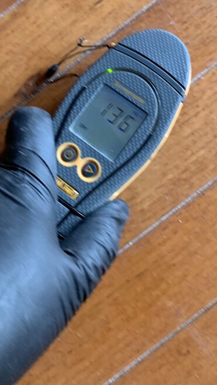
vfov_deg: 45.0
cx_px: 98
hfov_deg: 27.1
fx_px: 450
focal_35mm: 44
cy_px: 102
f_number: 1.8
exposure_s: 1/63
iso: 100
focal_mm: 4.25
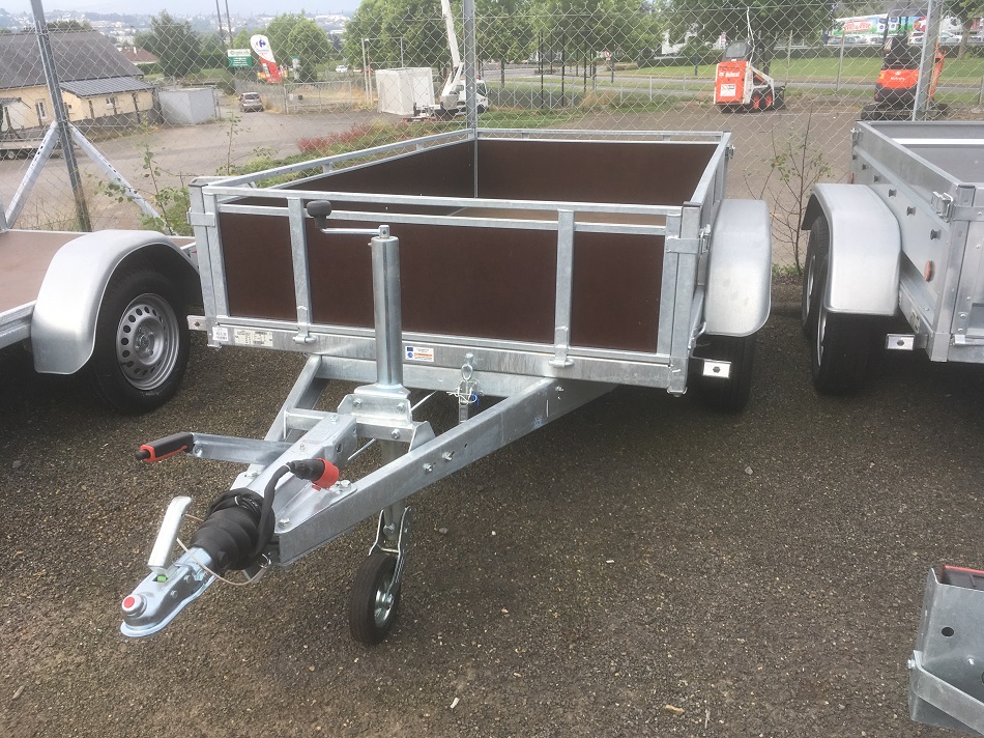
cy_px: 369
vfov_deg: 48.2
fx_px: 824
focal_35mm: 29
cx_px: 492
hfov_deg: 61.7
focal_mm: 4.15
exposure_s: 1/330
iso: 25
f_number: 2.2
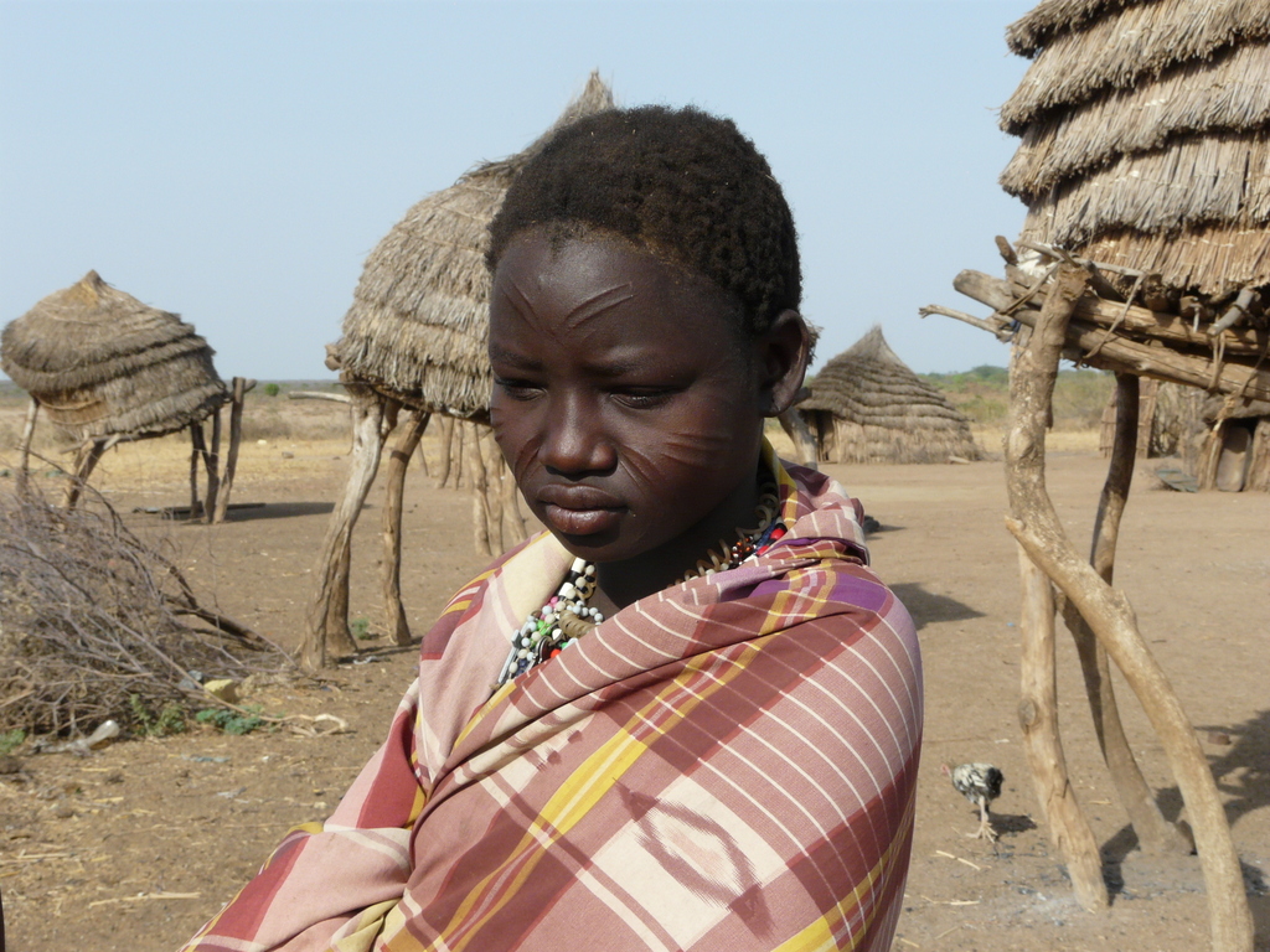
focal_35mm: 61
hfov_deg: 31.7
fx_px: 2238
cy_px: 476
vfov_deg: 24.0
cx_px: 635
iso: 100
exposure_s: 1/400
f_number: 5.6
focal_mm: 10
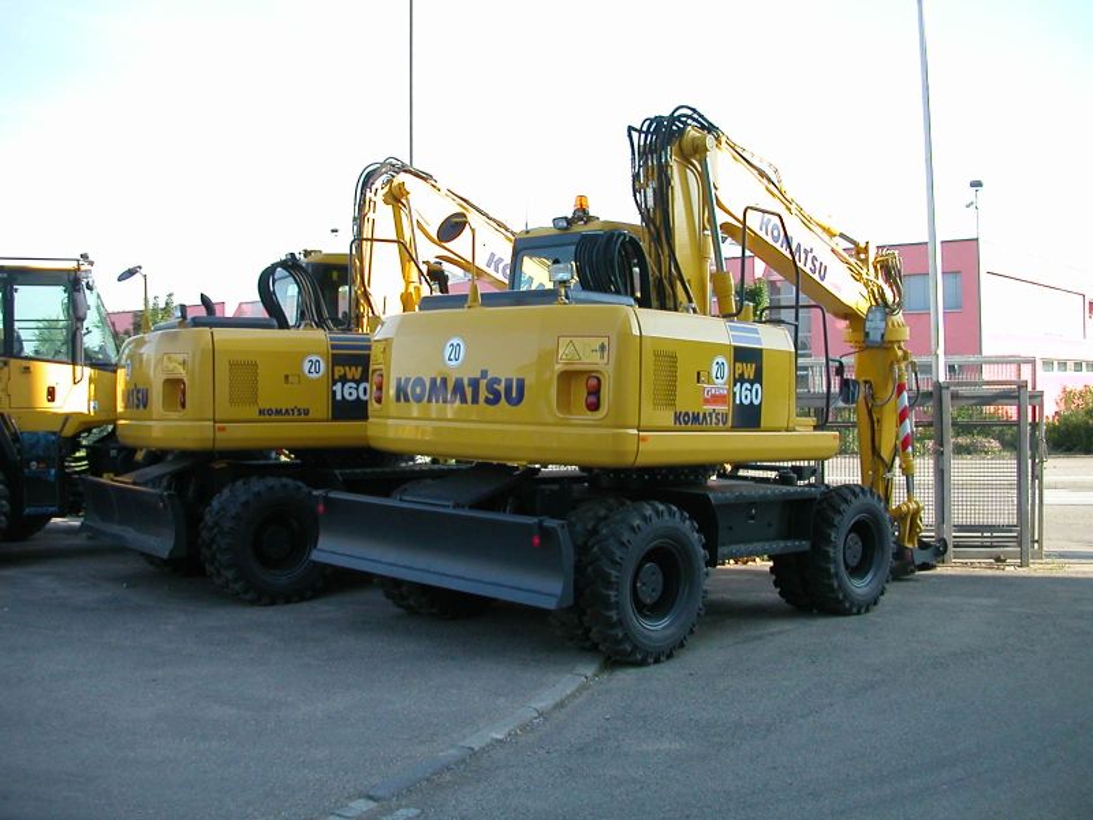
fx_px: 1168
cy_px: 410
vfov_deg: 38.7
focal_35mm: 37
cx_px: 546
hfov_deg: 50.1
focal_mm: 5.6
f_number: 2.7
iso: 100
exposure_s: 1/348
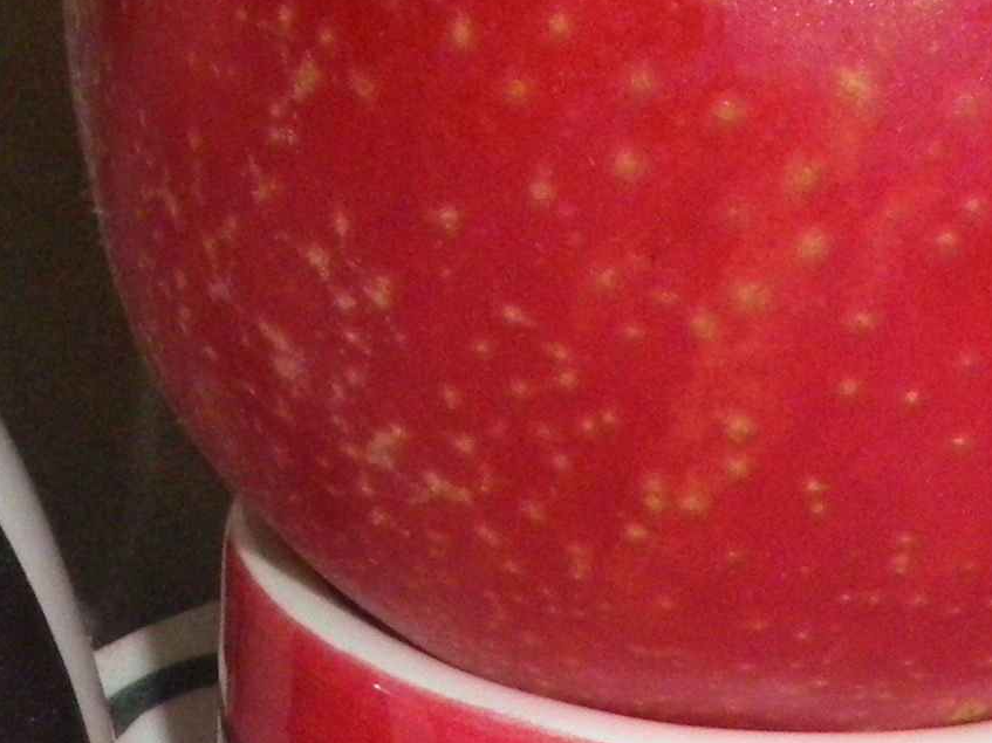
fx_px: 4441
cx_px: 240
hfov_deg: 12.7
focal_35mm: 155
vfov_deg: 9.6
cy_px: 557
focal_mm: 6.3
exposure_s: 1/50
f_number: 5.4
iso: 400
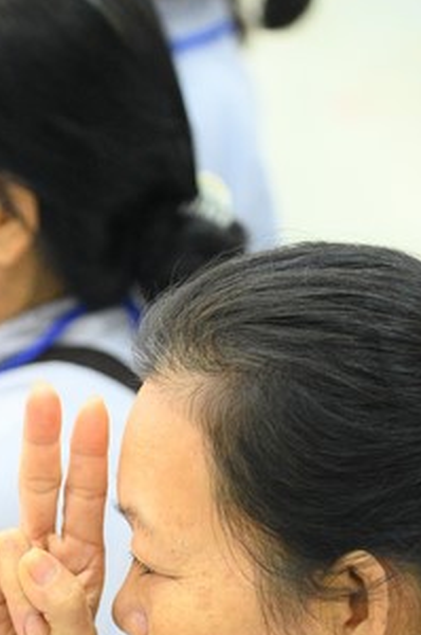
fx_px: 4576
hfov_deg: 5.3
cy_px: 567
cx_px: 2
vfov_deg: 7.9
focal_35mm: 260
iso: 10000
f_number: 4
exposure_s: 1/160
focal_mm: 120
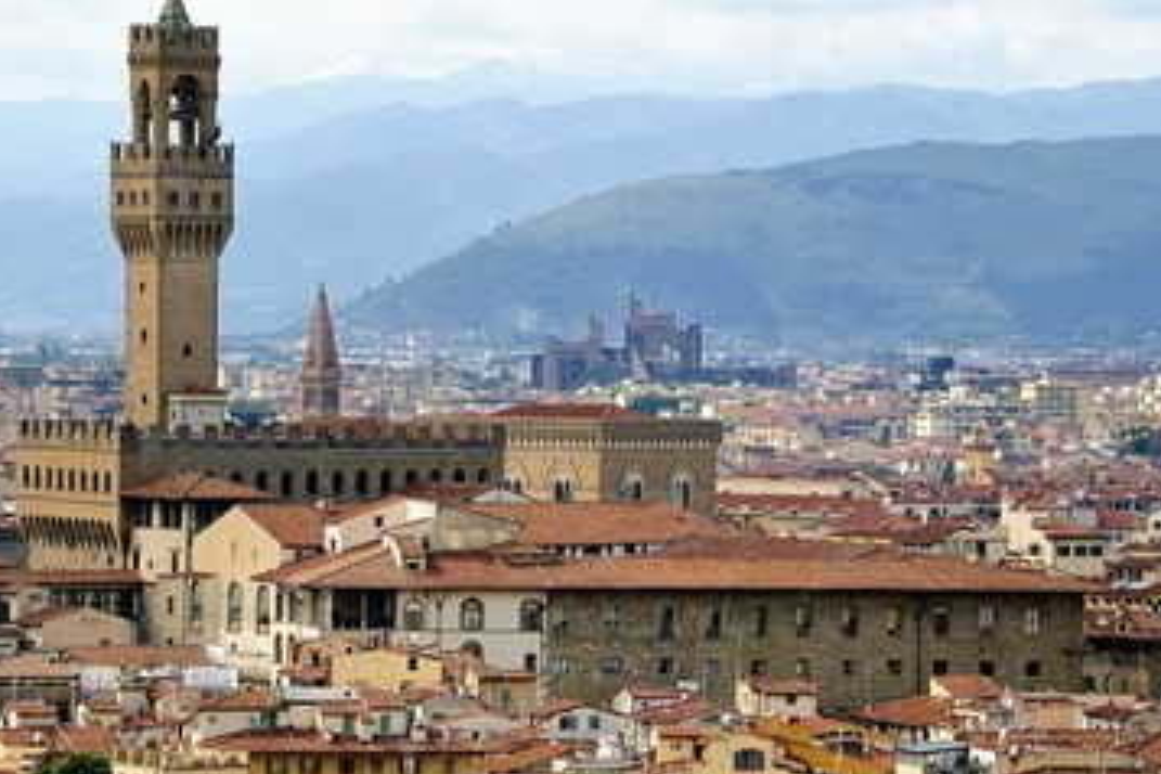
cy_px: 374
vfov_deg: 5.8
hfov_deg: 8.8
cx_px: 515
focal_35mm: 235
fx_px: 7578
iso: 200
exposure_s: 1/320
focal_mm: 200
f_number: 11
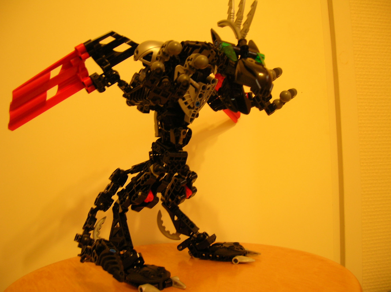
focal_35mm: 34
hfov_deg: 54.0
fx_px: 384
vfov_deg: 41.7
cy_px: 146
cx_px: 196
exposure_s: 1/4.2
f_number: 2.9
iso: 83
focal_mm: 5.7
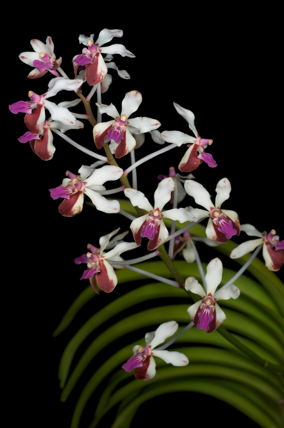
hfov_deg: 15.1
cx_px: 142
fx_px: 1068
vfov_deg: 22.6
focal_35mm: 90
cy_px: 214
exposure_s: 1/125
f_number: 10
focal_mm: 60
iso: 200
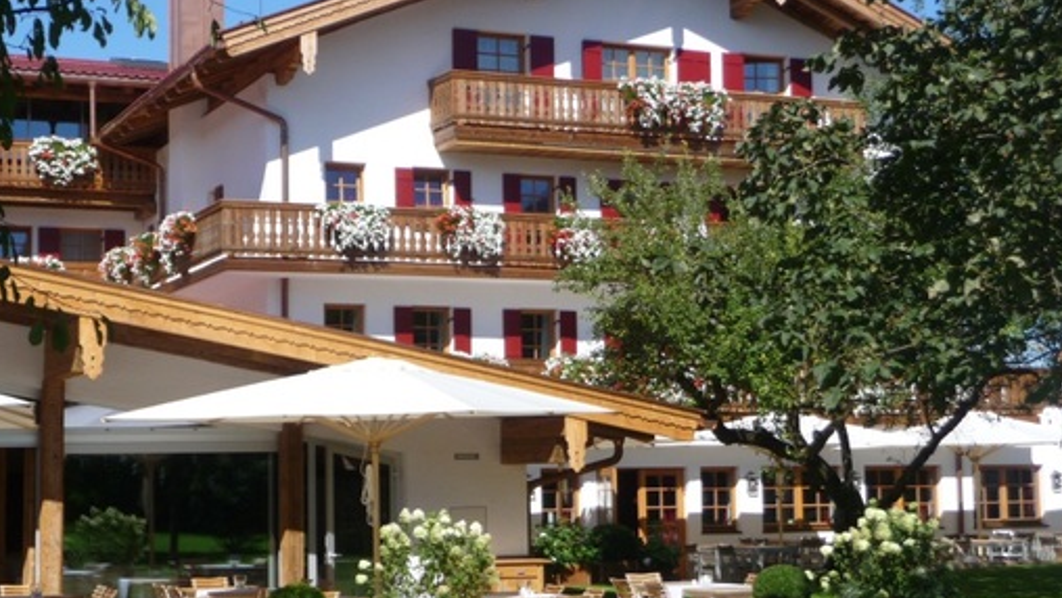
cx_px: 485
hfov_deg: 31.9
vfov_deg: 18.3
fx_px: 1859
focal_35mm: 66
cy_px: 301
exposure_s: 1/640
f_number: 4.3
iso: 100
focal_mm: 9.3
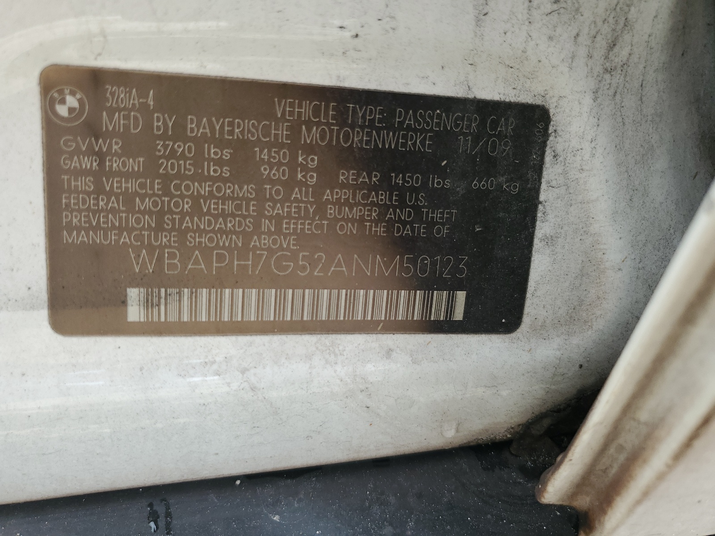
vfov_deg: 53.1
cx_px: 358
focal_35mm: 26
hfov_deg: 67.3
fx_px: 537
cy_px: 268
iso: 50
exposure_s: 1/286
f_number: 1.5
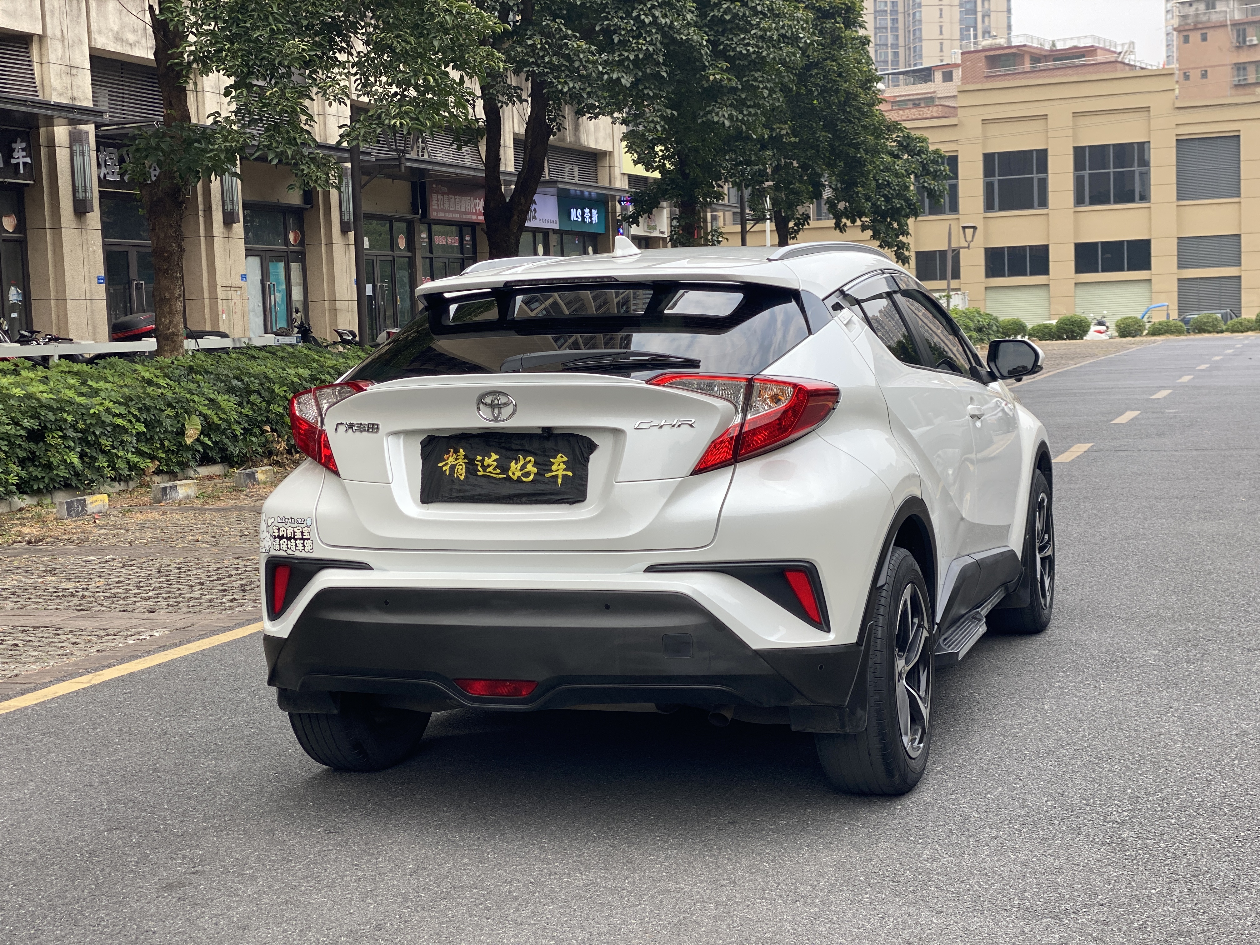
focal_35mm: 52
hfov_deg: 36.8
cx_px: 630
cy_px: 472
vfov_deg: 28.0
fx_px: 1893
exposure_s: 1/347
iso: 20
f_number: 2
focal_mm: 6
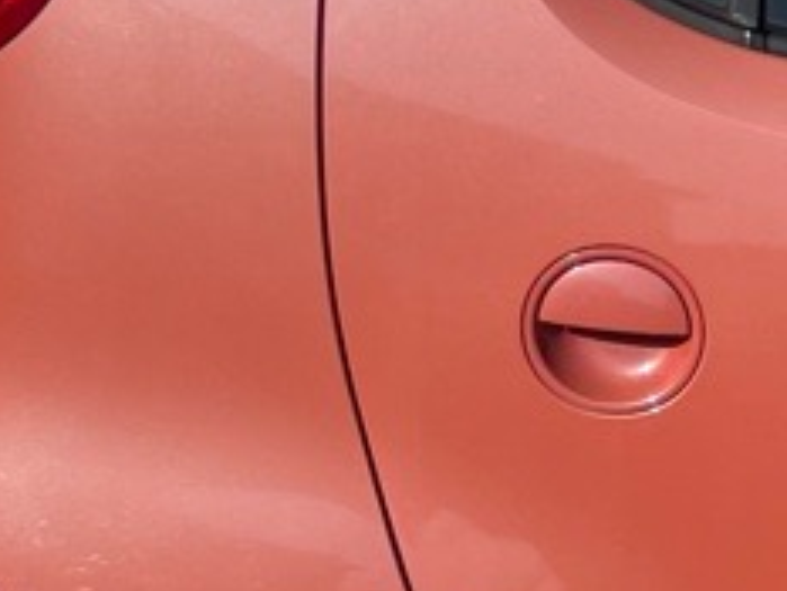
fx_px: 3253
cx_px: 1827
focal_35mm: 143
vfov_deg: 10.4
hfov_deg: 11.6
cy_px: 307
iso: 32
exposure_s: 1/3509
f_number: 1.6
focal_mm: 4.2
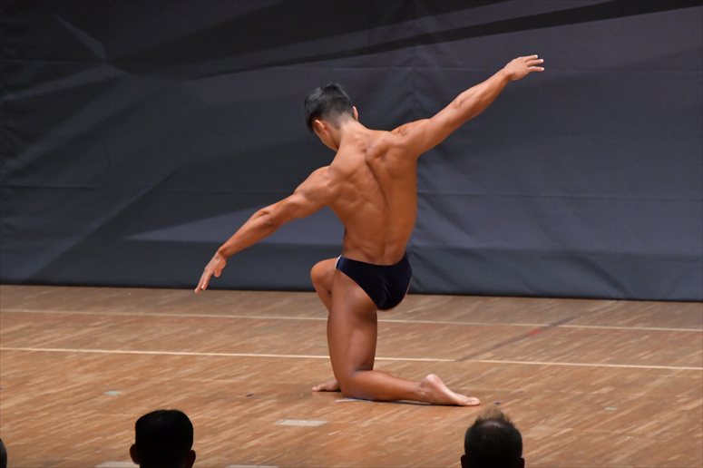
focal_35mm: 315
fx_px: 6148
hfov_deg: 6.5
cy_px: 234
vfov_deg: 4.4
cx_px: 352
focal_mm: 210
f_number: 5.6
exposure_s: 1/400
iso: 6400
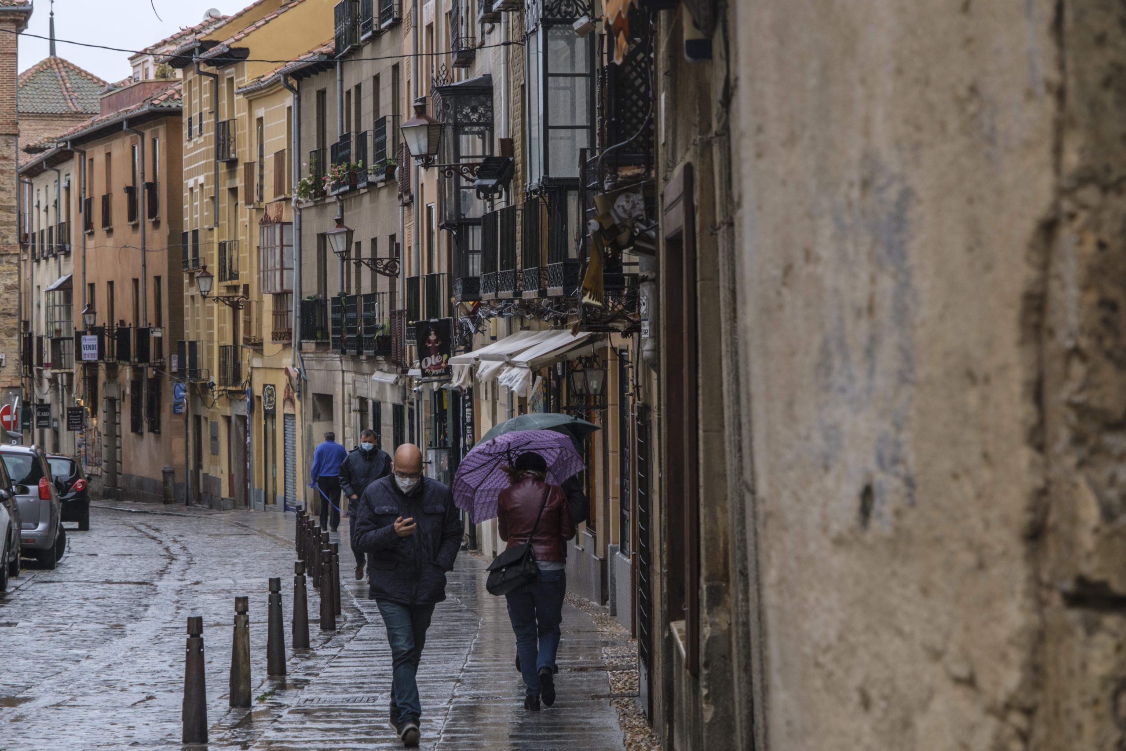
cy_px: 376
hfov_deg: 17.1
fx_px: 3753
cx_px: 563
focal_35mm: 120
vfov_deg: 11.4
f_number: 7.1
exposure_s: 1/125
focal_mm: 80
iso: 800
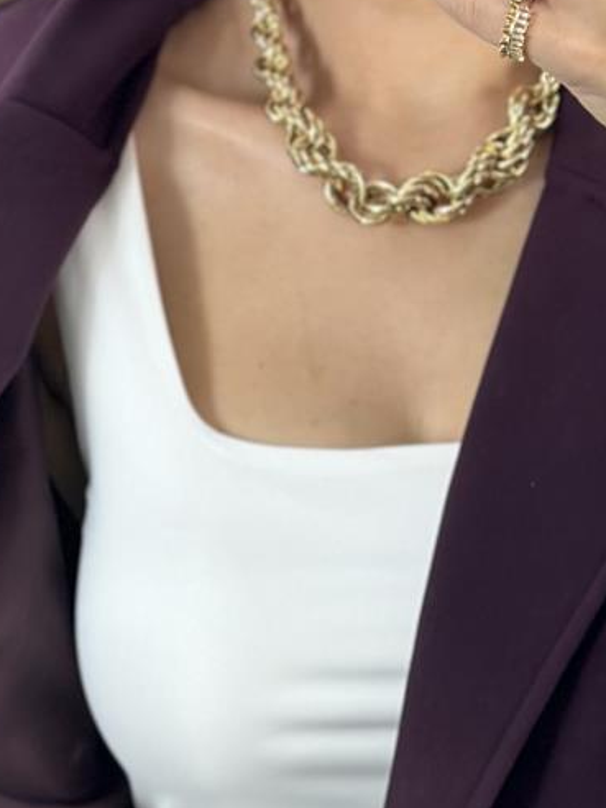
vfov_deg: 12.3
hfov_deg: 9.5
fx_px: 3641
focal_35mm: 156
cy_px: 1053
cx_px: 305
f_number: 1.78
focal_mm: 6.86
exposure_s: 1/127
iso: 64
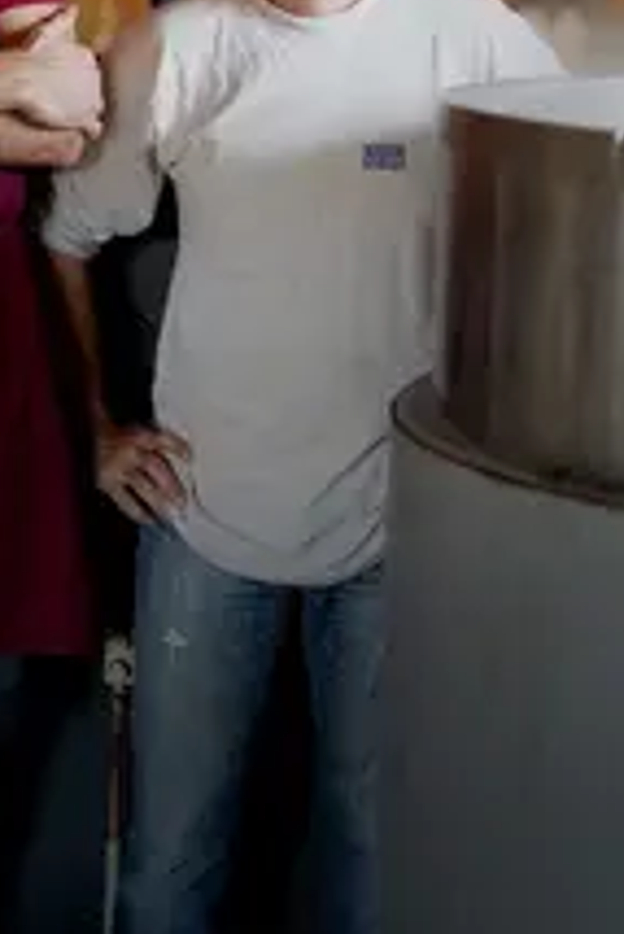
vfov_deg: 19.2
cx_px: 249
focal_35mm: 105
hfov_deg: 13.1
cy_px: 179
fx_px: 2725
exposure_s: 1/50
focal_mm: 50
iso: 100
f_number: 1.4
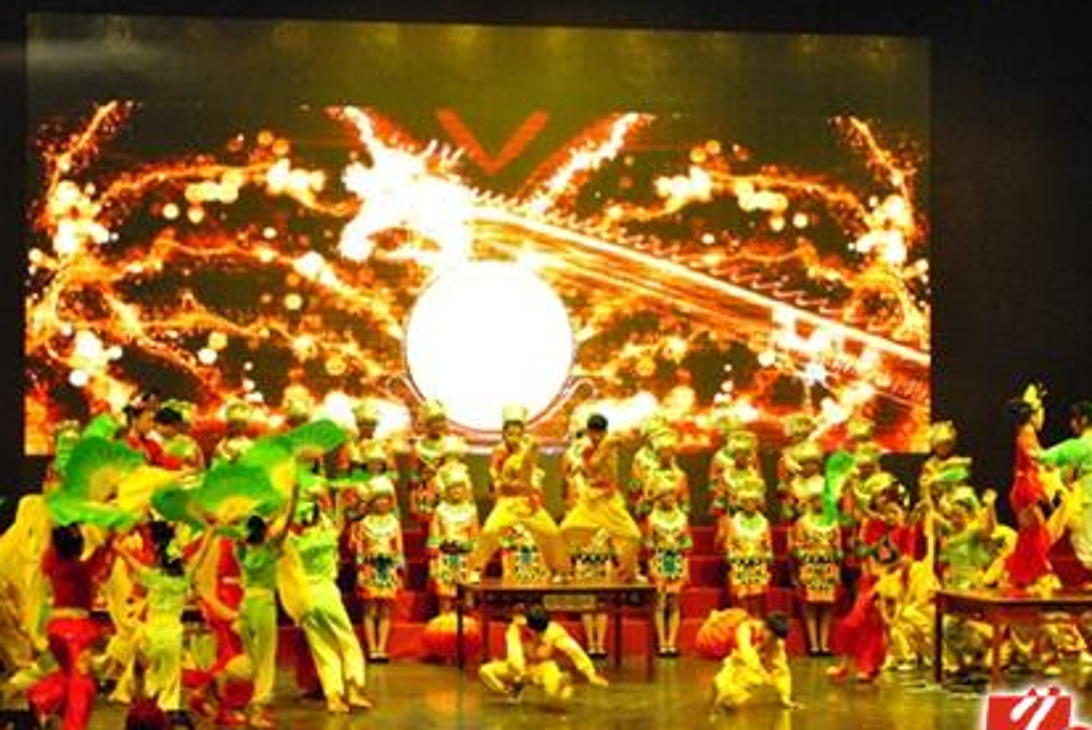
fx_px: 3157
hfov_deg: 19.6
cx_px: 616
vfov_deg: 13.2
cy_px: 373
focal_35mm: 104
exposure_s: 1/100
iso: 1600
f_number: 5.6
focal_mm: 52
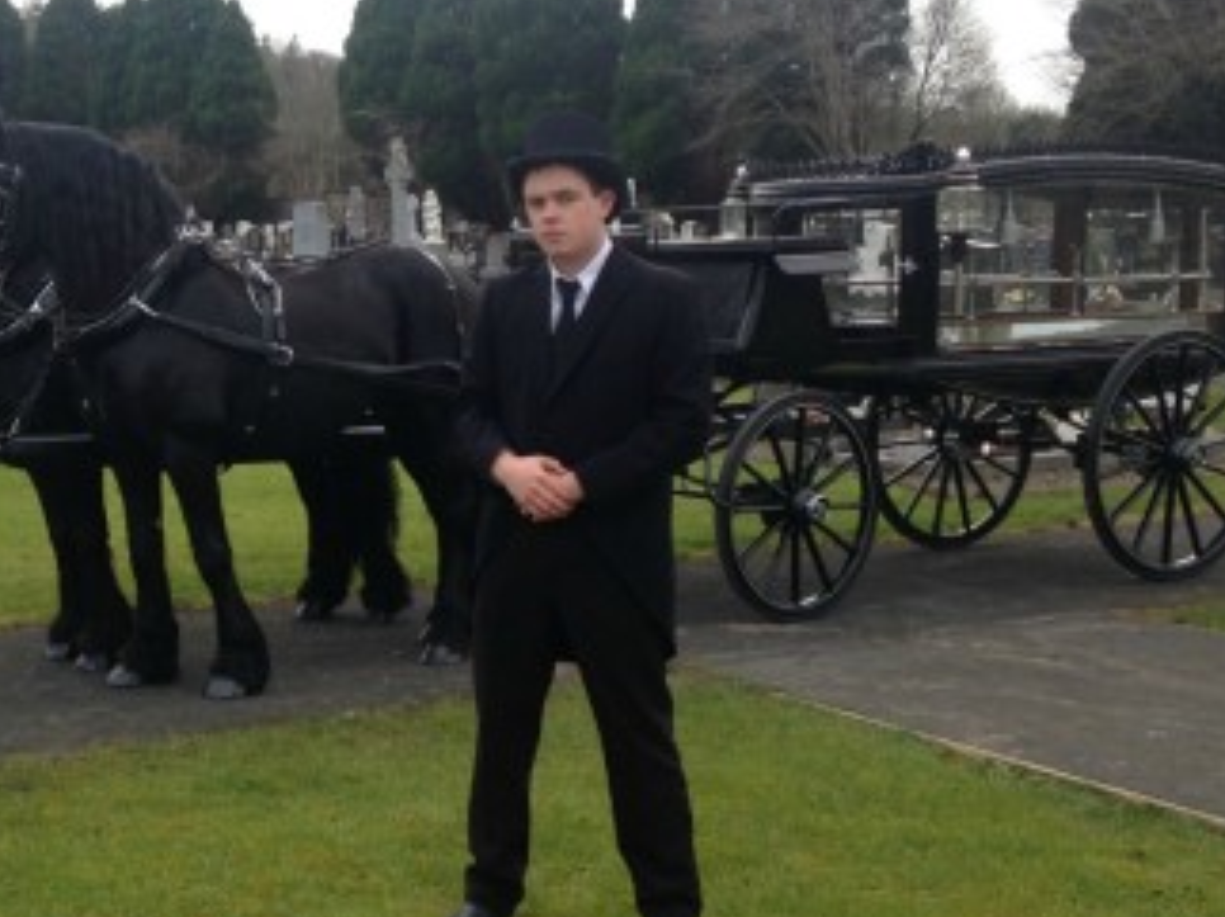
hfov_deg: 45.8
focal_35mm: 41
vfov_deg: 35.1
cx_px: 567
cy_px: 449
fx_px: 1450
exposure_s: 1/281
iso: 50
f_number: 2.4
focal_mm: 4.12
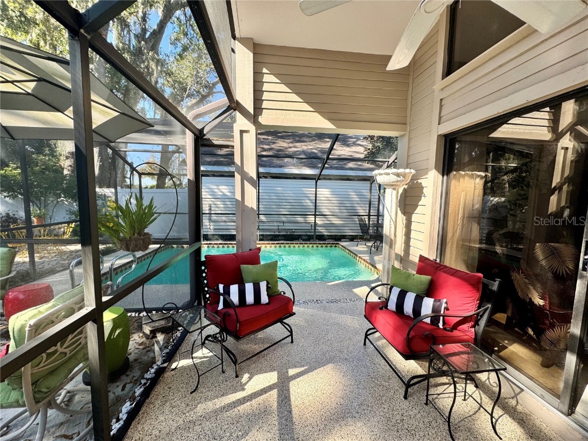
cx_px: 294
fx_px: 238
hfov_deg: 102.1
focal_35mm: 14
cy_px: 220
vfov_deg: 85.7
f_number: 2.2
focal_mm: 2.22
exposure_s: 1/217
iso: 40
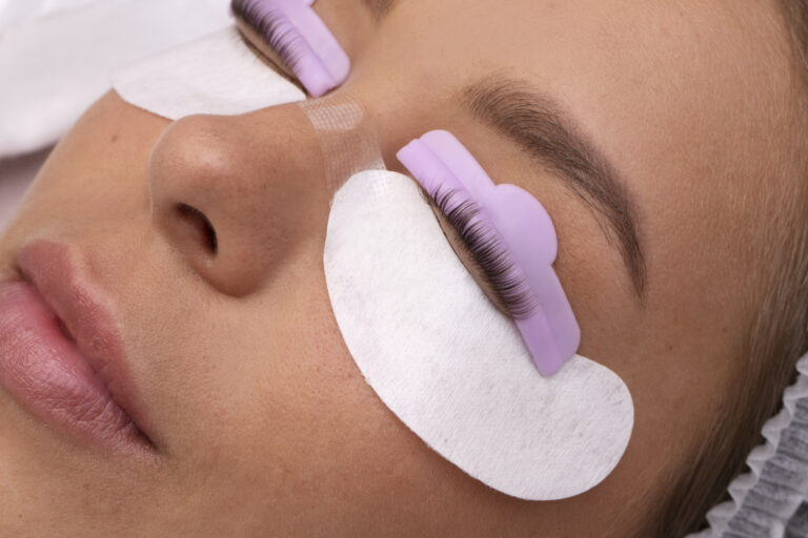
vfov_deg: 17.5
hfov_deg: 26.0
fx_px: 1751
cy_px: 269
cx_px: 404
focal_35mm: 78
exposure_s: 1/125
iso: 640
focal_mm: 52
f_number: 10
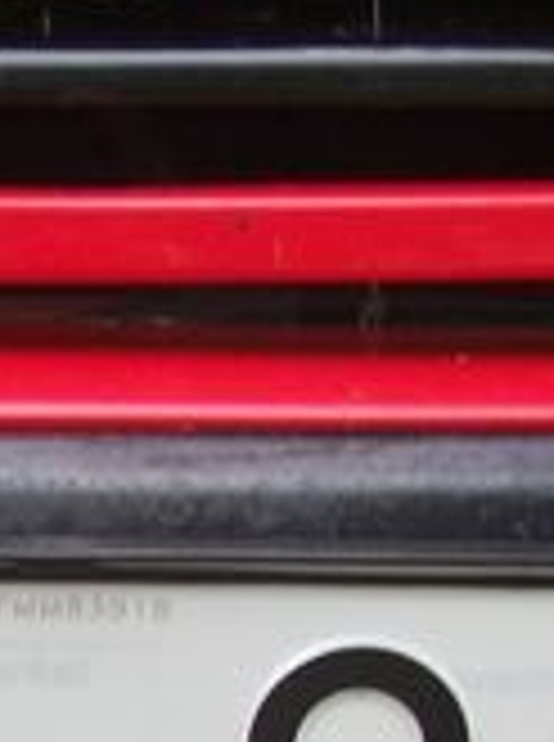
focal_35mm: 140
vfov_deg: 13.8
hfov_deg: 10.4
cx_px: -90
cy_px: 809
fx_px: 2999
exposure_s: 1/64
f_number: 2.7
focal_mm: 6
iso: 80
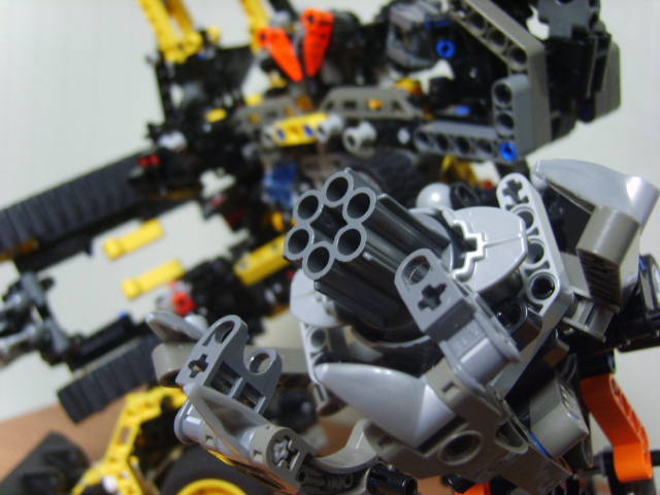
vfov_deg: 40.7
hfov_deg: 52.6
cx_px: 330
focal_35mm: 35
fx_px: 667
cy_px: 248
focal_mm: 7.4
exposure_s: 1/8
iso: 123
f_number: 2.8
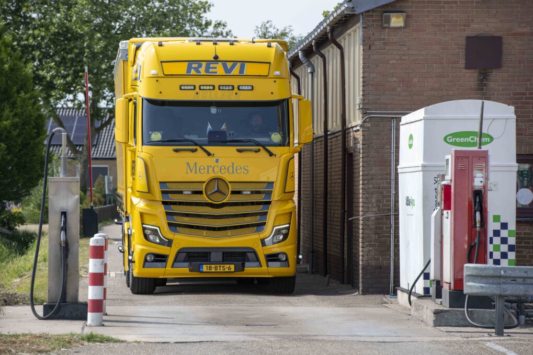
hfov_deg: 10.2
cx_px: 267
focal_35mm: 201
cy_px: 177
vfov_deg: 6.8
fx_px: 2975
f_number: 5.6
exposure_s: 1/500
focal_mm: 200
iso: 250
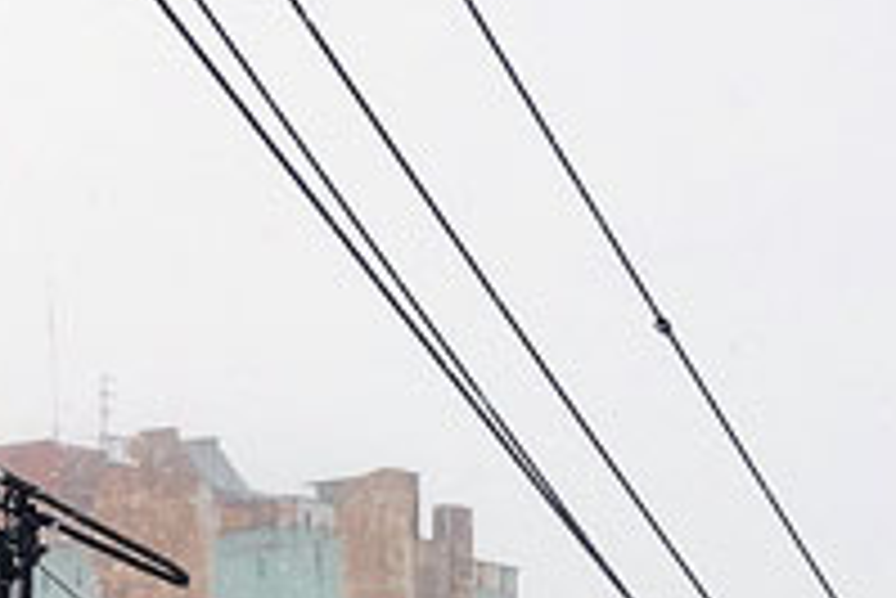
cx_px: -351
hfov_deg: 8.4
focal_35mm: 241
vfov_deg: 5.5
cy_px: 1403
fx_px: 6002
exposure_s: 1/800
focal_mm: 14.93
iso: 125
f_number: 5.6
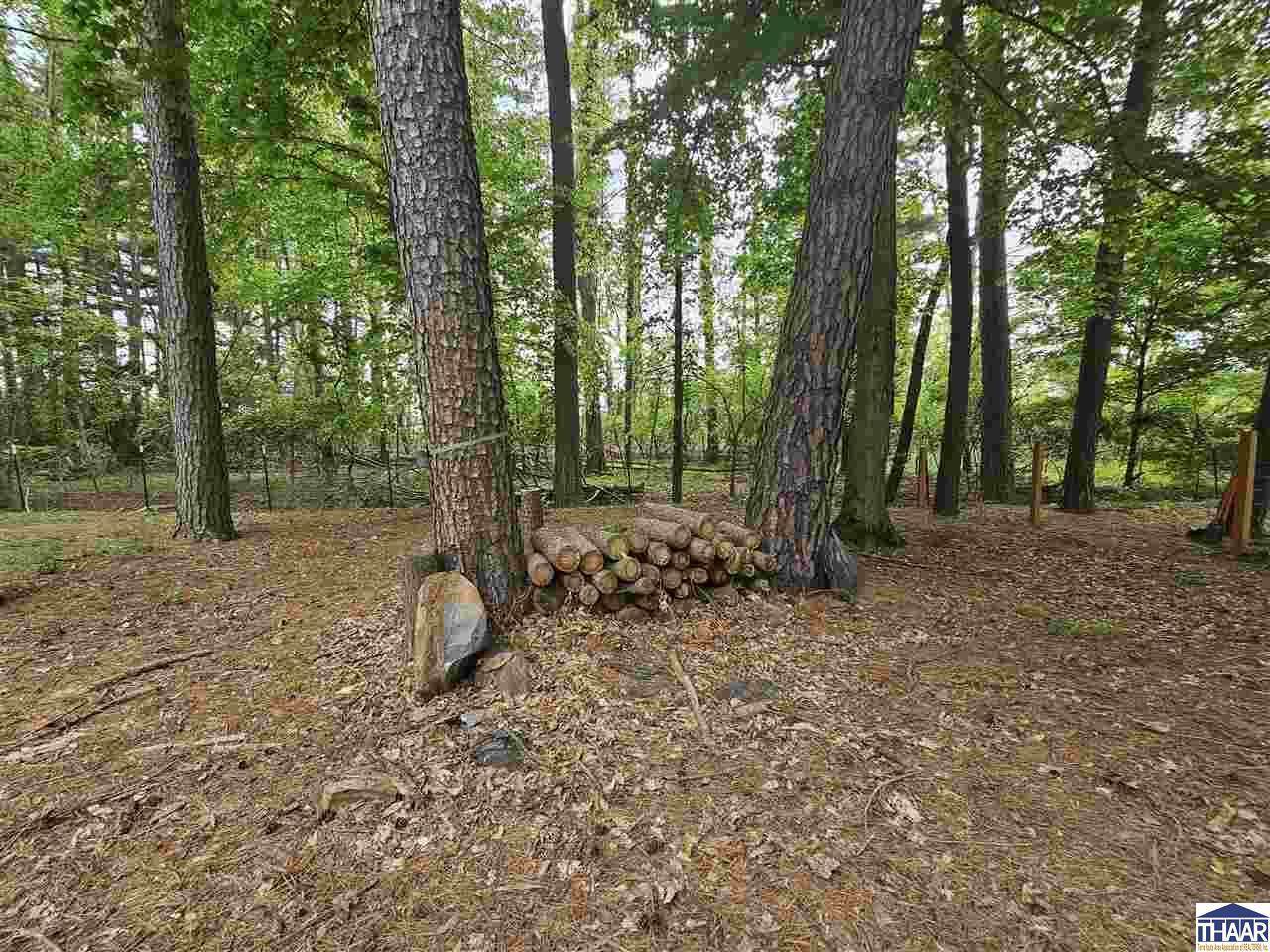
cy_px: 476
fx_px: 477
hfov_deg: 106.2
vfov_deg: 89.9
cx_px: 635
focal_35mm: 13
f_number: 2.2
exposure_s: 1/359
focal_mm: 2.2
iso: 64
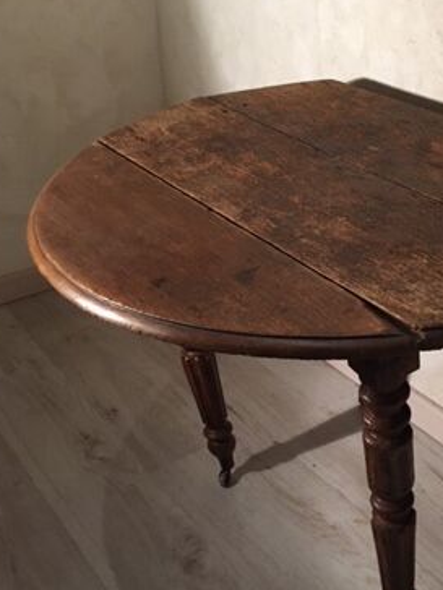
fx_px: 870
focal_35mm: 51
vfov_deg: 37.4
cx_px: 365
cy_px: 344
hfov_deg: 27.9
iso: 200
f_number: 2.2
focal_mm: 4.15
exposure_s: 1/20
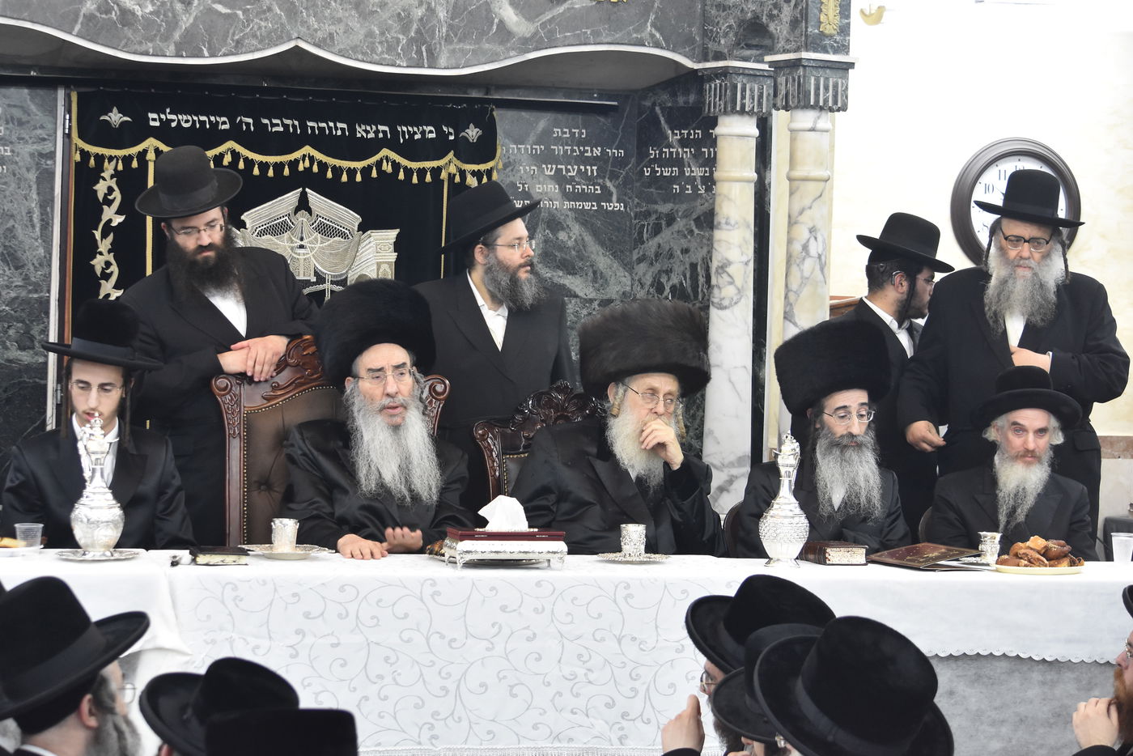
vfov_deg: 16.6
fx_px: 2597
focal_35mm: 82
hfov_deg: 24.6
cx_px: 566
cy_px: 378
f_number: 5.6
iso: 1600
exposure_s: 1/60
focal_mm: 55
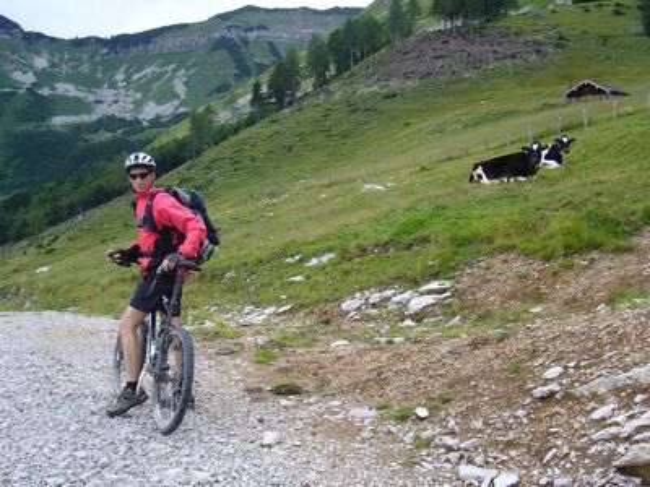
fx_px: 845
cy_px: 244
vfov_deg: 32.2
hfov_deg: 42.1
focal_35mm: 45
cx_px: 325
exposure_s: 1/250
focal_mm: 7.5
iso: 80
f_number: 3.2
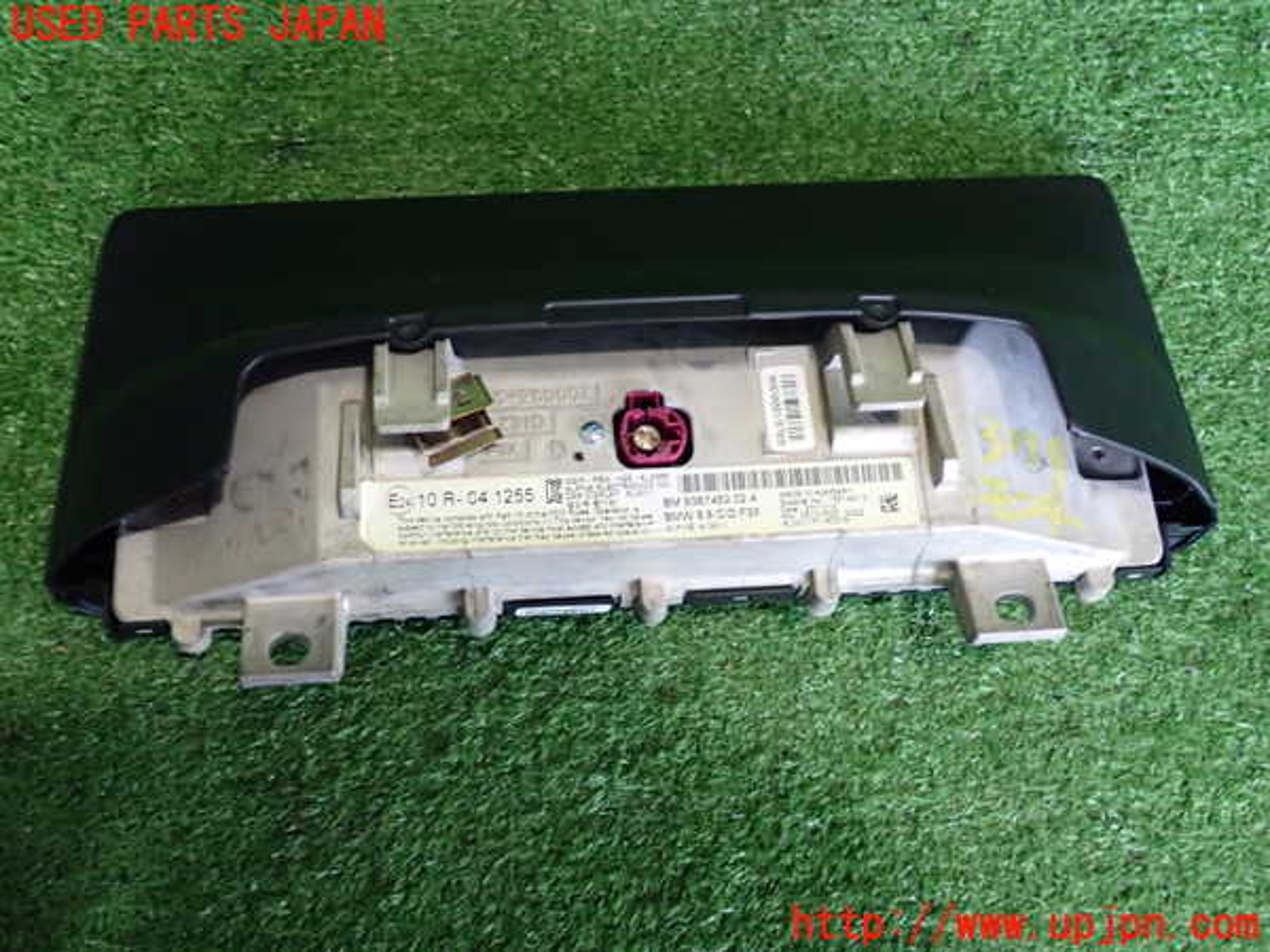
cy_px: 476
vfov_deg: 39.7
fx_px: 1321
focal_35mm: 36
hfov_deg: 51.4
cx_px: 635
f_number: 2.5
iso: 800
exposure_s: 1/40
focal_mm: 6.37
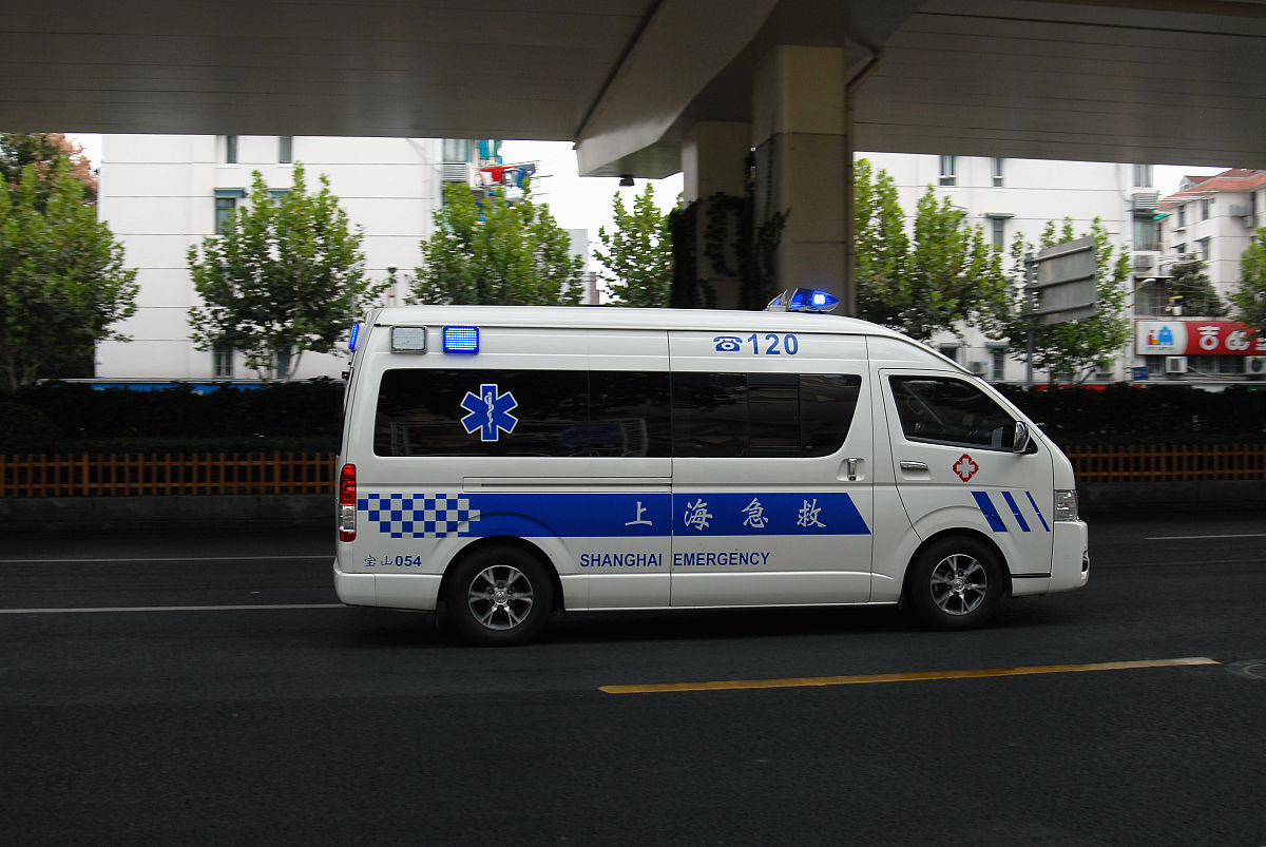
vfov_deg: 37.0
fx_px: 1267
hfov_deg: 53.1
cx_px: 633
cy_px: 424
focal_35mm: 36
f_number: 4.5
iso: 160
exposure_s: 1/400
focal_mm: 24
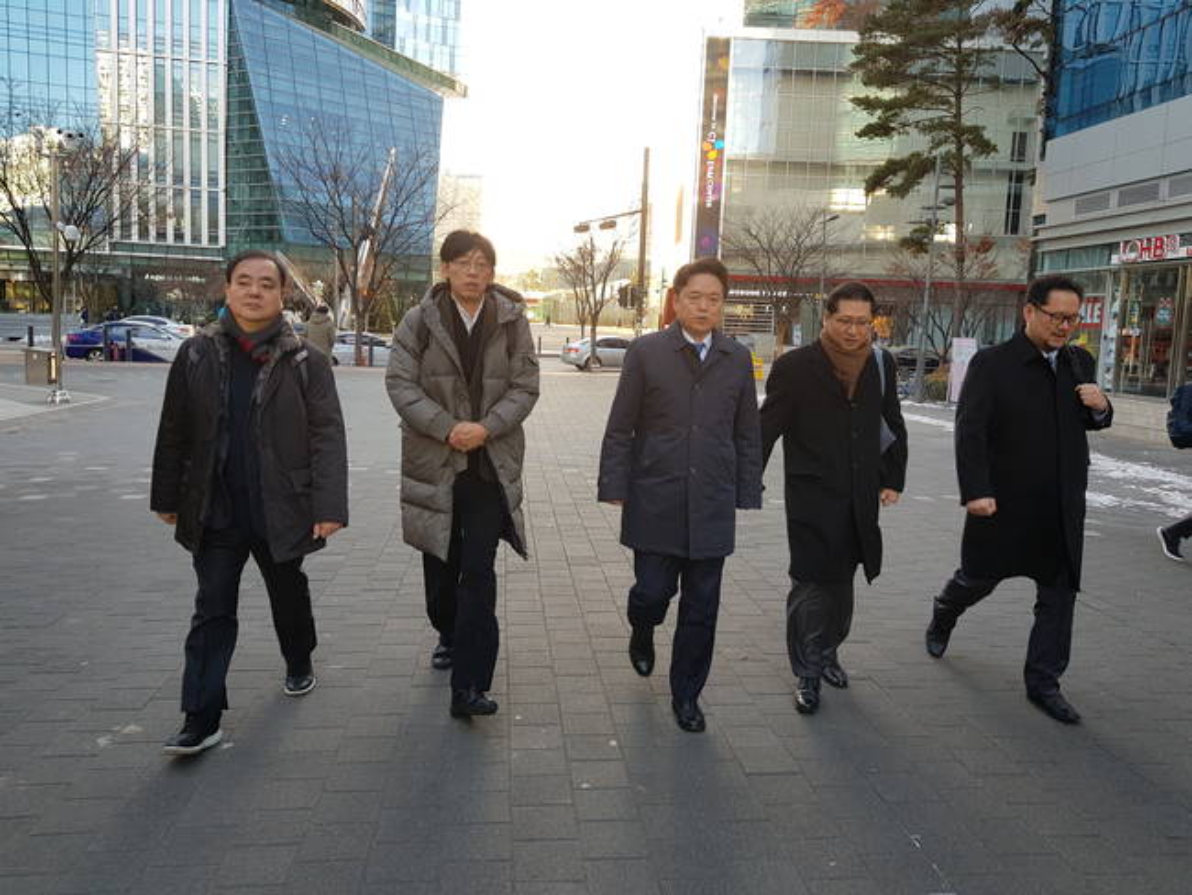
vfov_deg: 53.1
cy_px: 448
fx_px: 896
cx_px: 596
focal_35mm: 26
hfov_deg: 67.3
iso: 40
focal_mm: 4.2
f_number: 1.7
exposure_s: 1/155
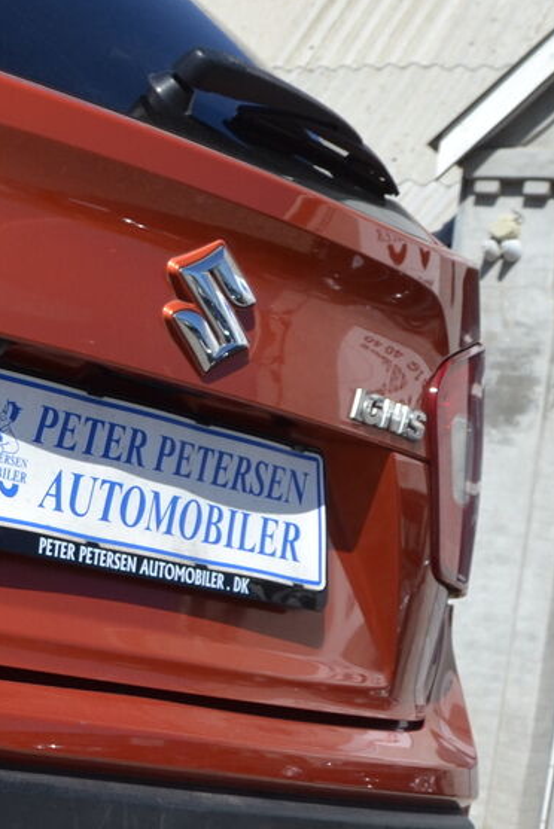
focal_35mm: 93
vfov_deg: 21.9
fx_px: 2144
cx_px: -575
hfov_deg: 12.8
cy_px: 508
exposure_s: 1/320
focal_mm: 18
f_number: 9
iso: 100
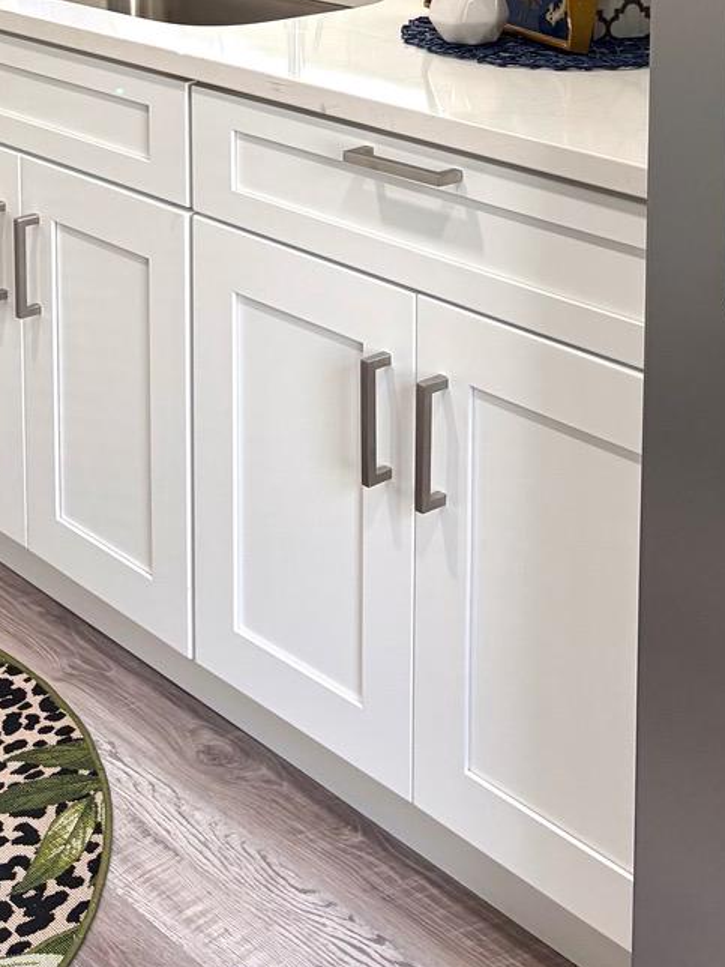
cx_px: 228
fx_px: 1731
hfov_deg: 23.5
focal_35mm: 62
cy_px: -98
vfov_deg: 28.4
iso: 50
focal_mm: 5.96
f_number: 1.6
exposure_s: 1/122
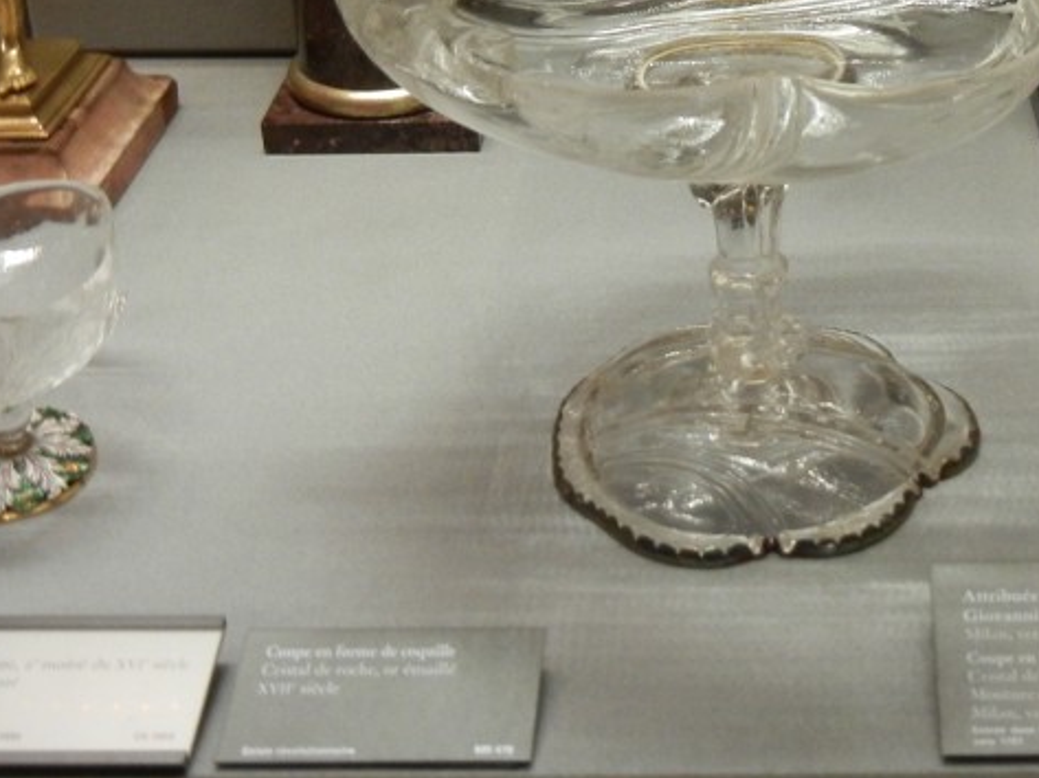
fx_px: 1949
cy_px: -9
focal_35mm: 65
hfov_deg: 29.4
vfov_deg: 21.7
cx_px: 782
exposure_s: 1/18
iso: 400
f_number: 3.5
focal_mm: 5.4
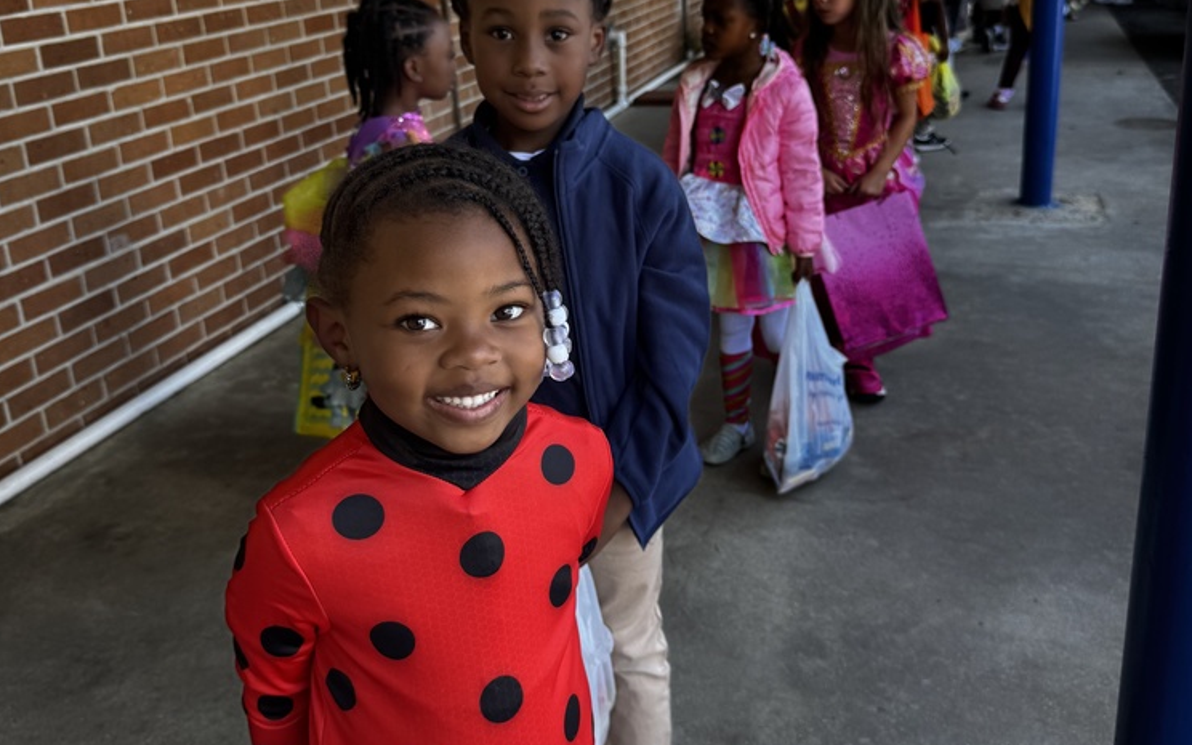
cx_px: 604
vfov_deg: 36.1
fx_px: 1137
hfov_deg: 55.3
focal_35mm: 35
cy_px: 282
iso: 64
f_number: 1.78
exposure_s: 1/121
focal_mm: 6.76
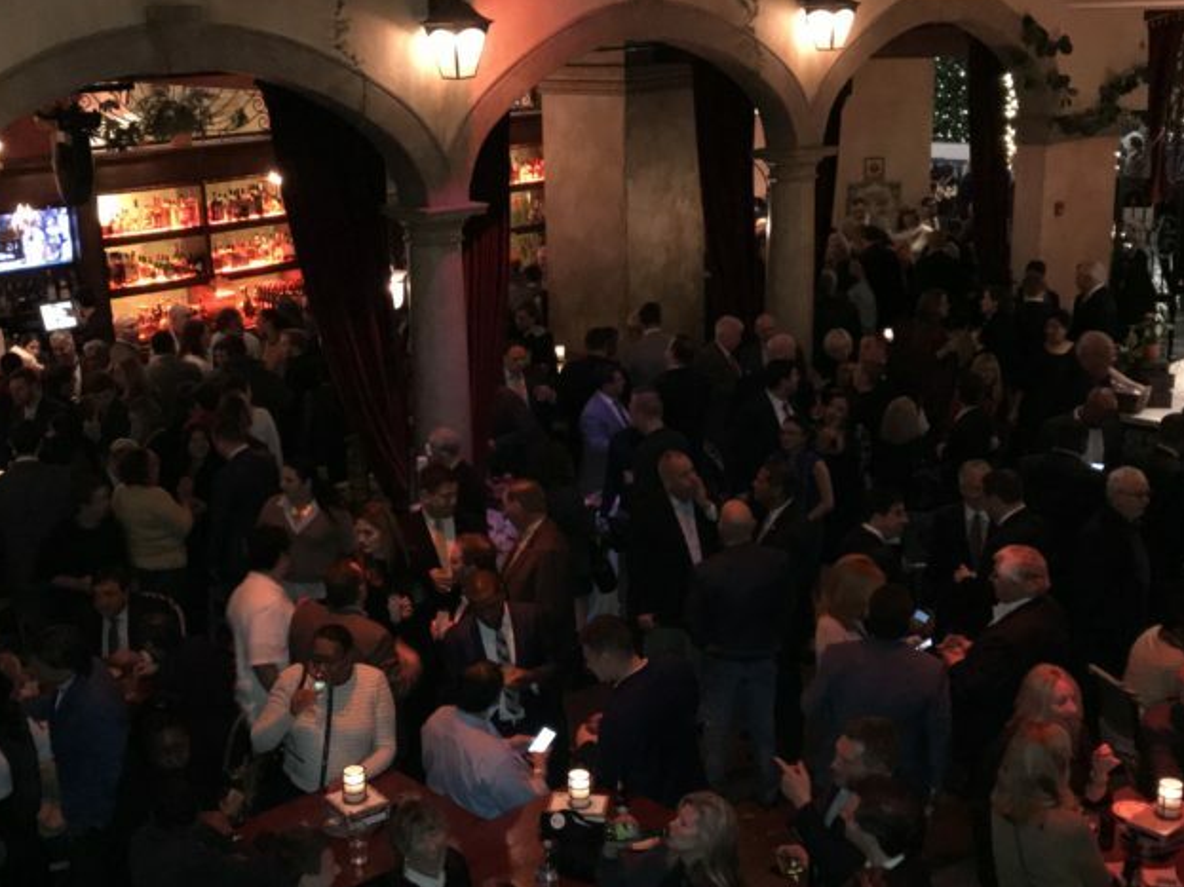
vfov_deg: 31.4
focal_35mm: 46
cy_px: 522
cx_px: 526
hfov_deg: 41.2
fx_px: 1573
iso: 250
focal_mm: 3.99
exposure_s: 1/16
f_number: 1.8
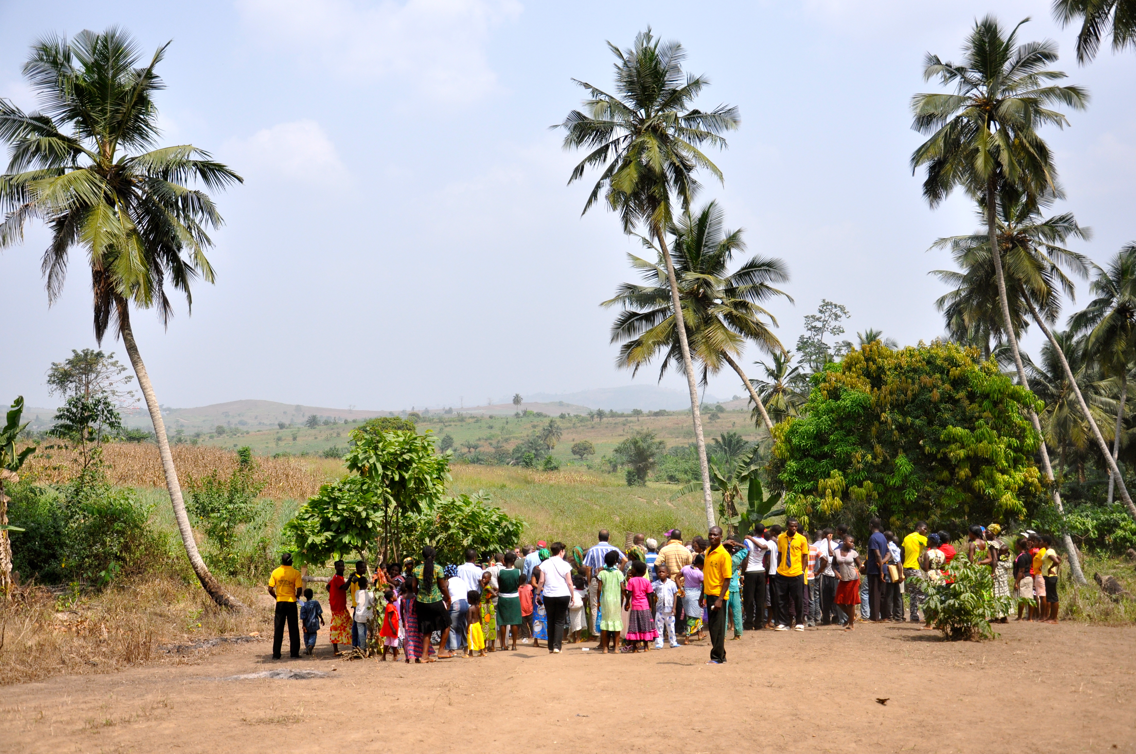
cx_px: 568
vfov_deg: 34.1
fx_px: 1229
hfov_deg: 49.6
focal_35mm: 39
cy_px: 377
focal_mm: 26
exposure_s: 1/1600
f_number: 6.3
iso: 400
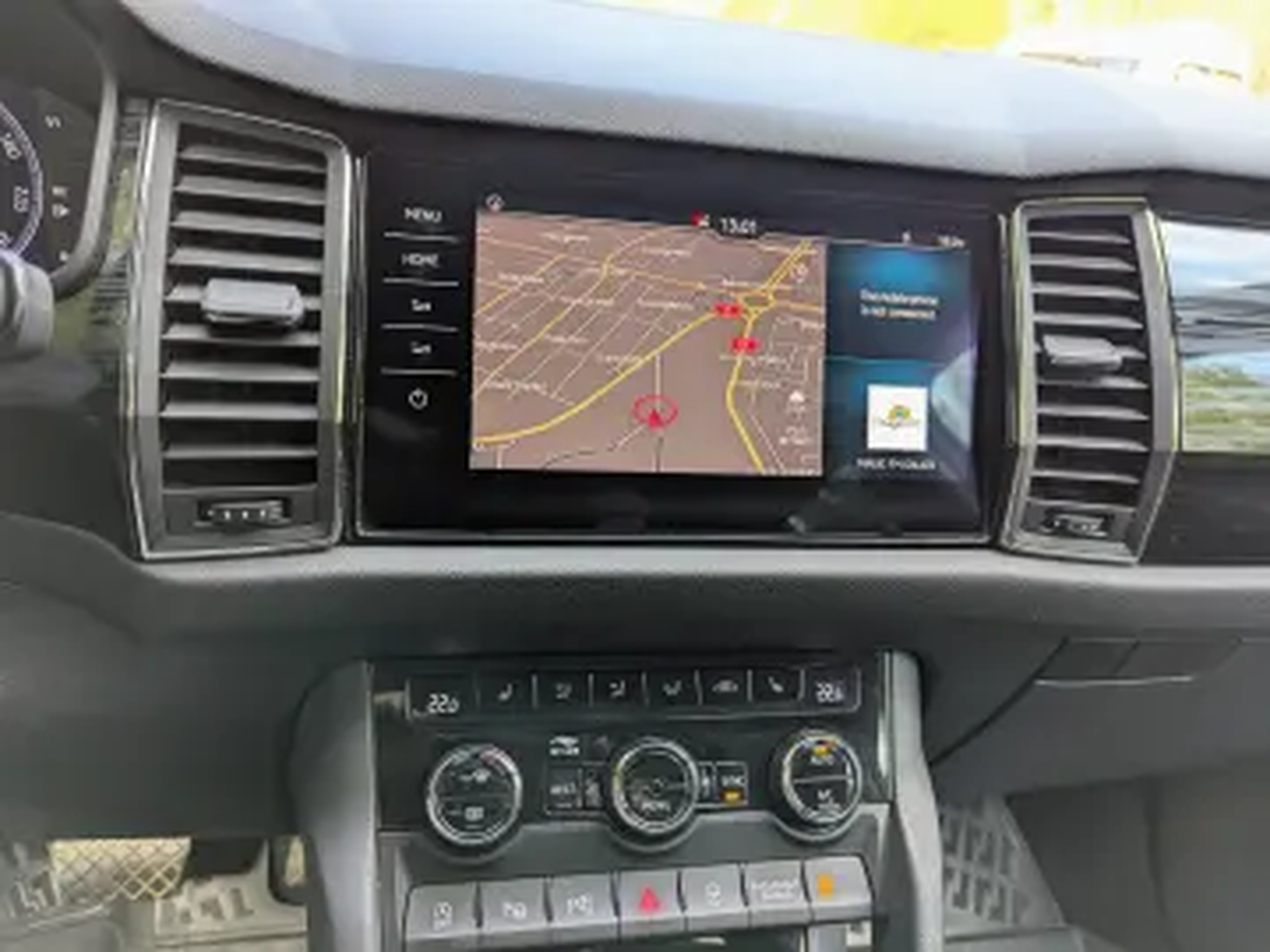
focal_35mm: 24
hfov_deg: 71.6
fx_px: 881
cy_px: 476
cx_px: 635
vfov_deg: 56.8
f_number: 1.85
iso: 88
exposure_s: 1/95.3
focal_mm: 6.81
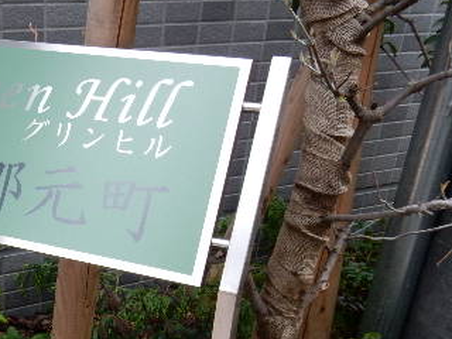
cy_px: 263
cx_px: 45
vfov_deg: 28.6
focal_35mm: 50
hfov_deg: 35.9
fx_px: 653
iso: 125
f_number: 3.7
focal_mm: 4.5
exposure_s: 1/40
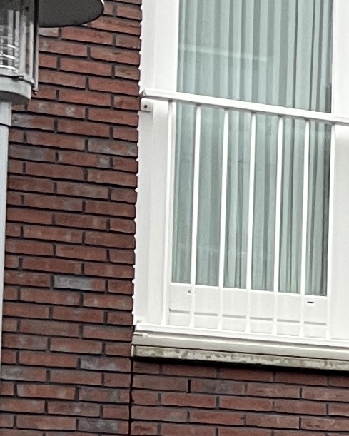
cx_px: 1000
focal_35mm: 161
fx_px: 2078
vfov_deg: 11.8
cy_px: 450
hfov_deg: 8.3
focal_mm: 5.1
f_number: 1.6
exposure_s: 1/81
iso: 125
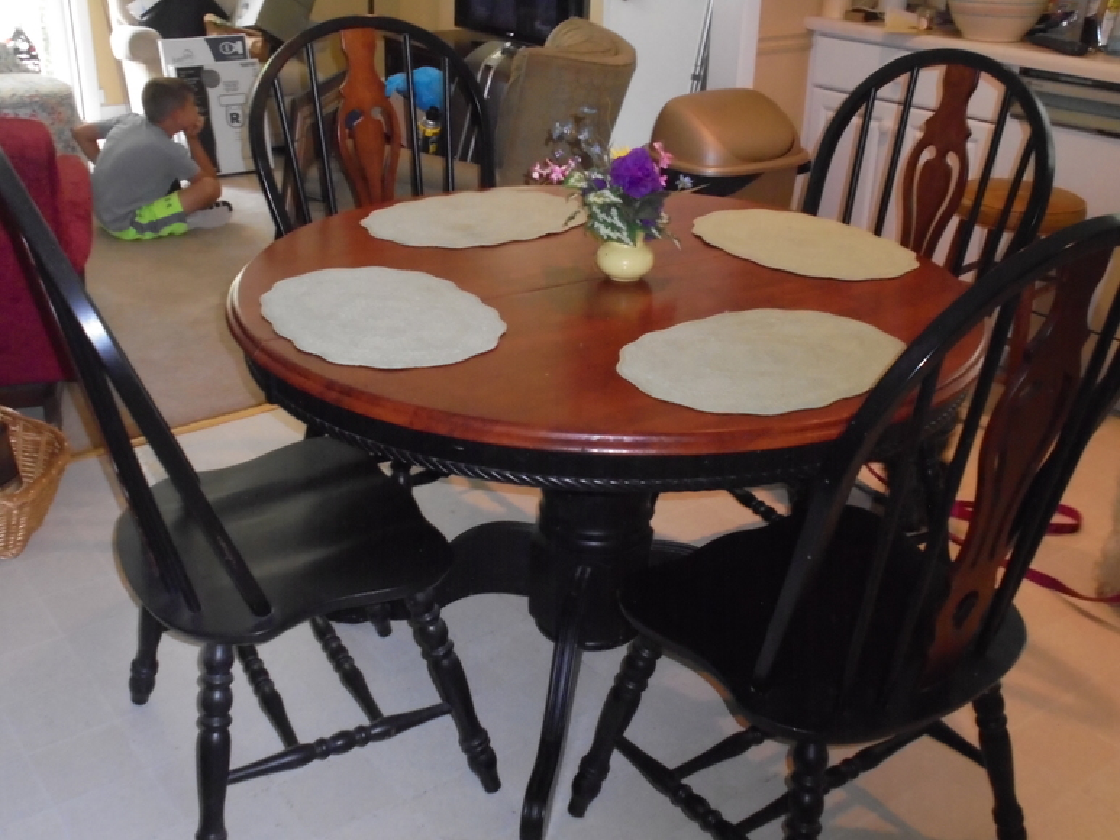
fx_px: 1230
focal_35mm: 38
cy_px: 420
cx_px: 560
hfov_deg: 49.0
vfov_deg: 37.7
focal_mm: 6.9
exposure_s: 1/50
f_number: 4.2
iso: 640
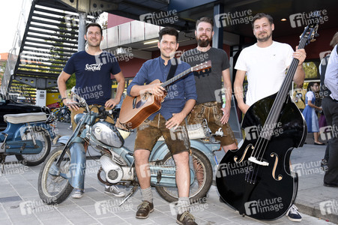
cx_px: 169
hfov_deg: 55.8
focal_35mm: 34
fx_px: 319
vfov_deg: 38.8
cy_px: 112
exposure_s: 1/160
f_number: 6.3
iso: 800
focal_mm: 34
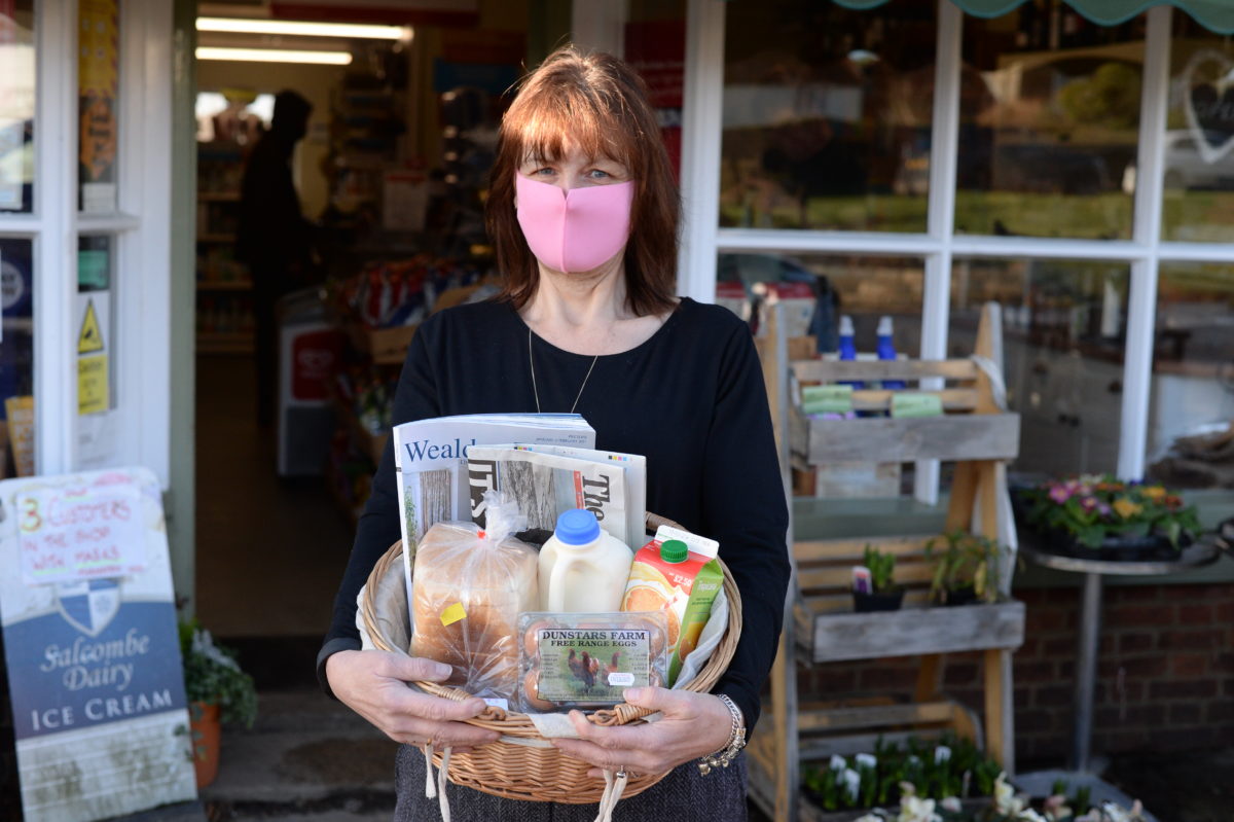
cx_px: 617
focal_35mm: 50
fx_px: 1713
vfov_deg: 27.0
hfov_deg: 39.6
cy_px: 411
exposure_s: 1/1600
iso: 1250
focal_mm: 50
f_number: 4.5
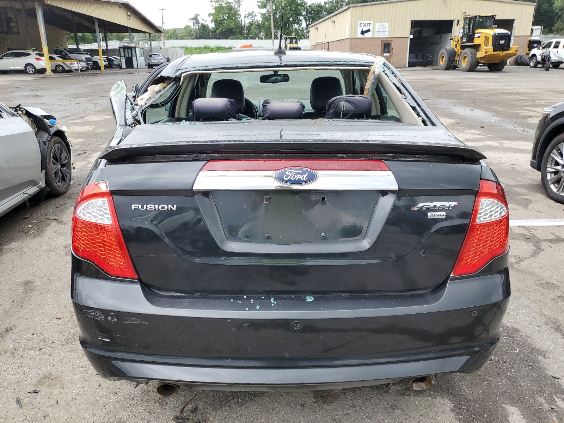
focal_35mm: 26
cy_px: 212
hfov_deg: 67.3
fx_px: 424
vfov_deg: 53.1
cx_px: 282
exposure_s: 1/370
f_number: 1.5
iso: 50
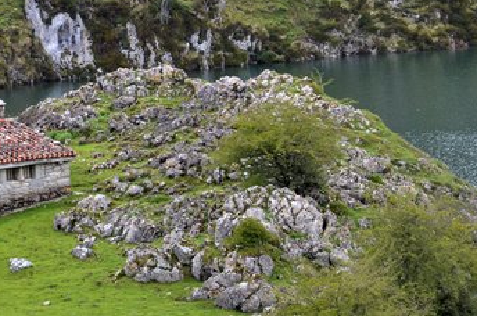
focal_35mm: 314
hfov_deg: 6.6
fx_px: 4153
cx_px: 71
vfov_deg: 4.4
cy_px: 43
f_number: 8
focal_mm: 90
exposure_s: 1/500
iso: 400
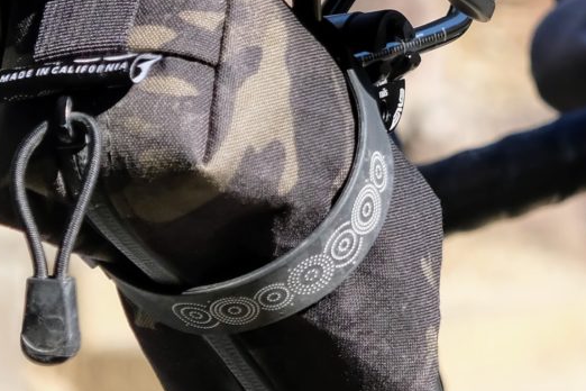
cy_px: 147
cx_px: 283
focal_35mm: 159
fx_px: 2588
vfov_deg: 8.6
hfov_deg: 12.9
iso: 400
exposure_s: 1/400
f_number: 6.4
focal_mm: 55
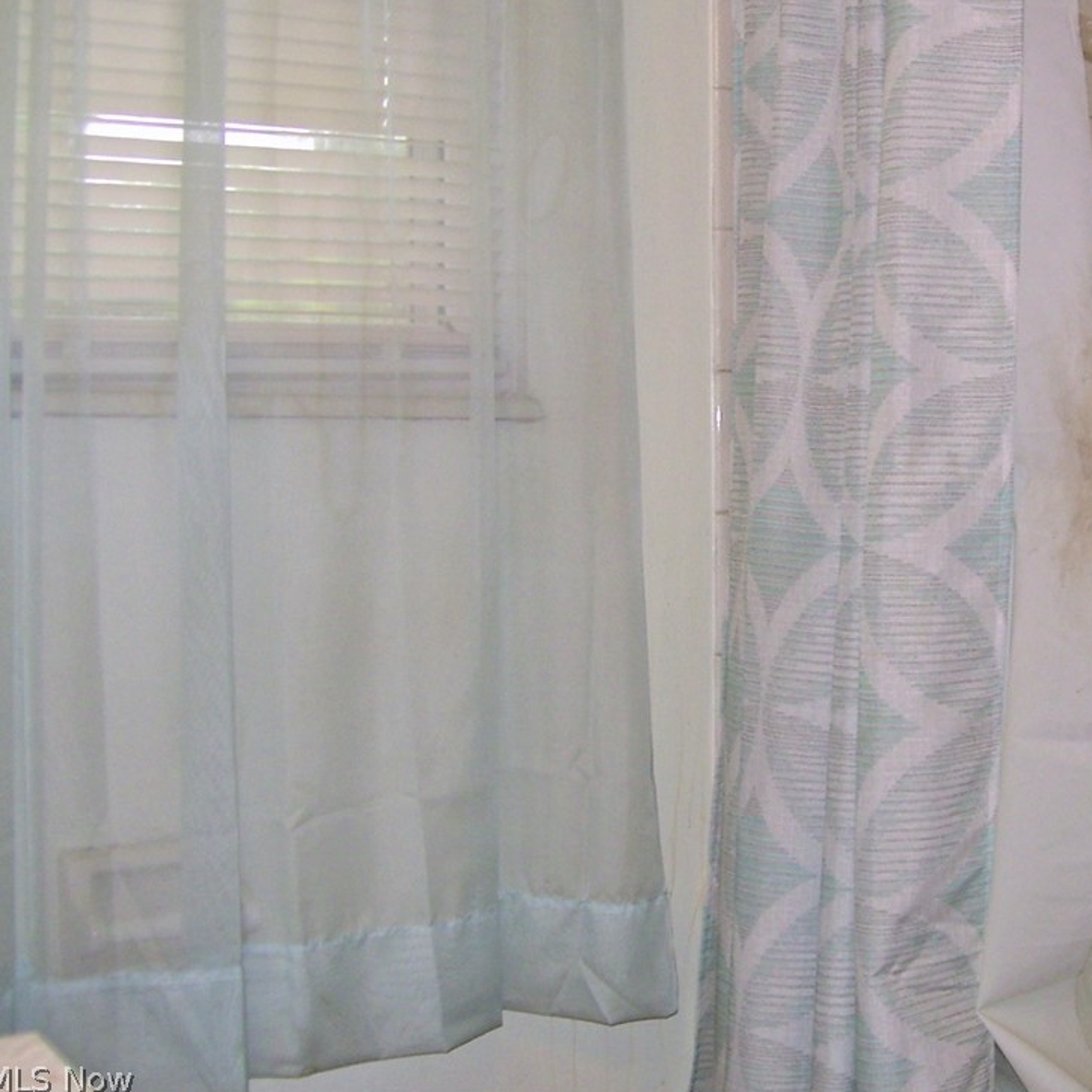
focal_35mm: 45
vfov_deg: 37.5
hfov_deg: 37.1
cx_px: 748
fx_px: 1606
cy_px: 526
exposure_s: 1/60
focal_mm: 6
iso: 80
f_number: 2.7
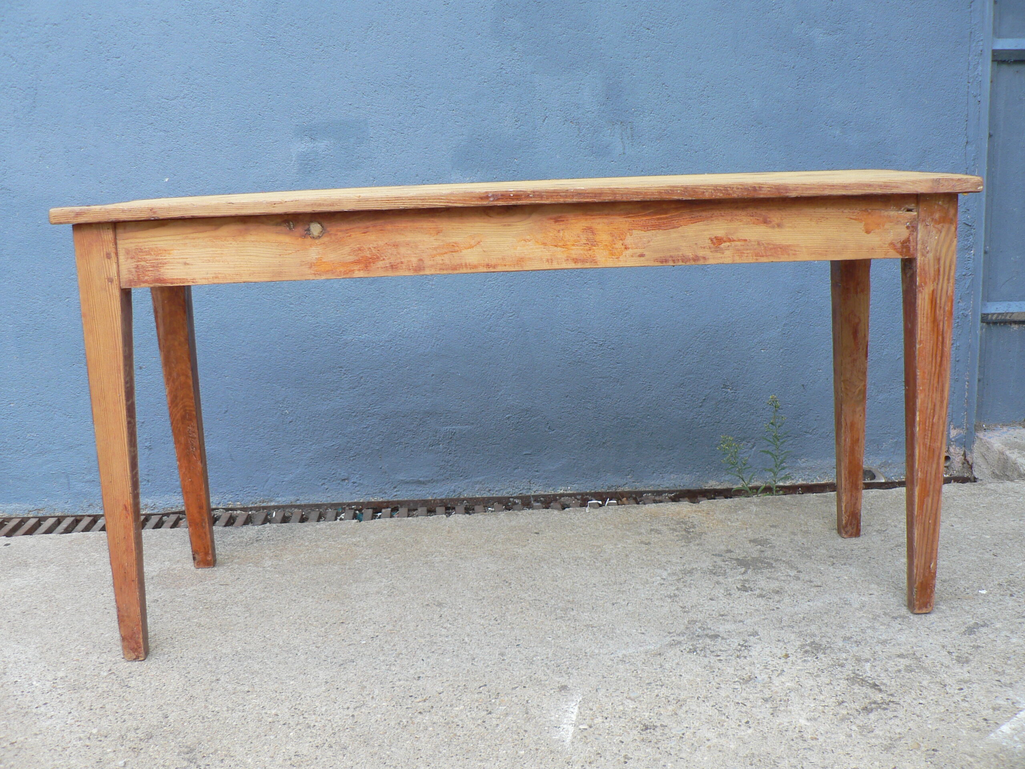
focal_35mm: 36
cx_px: 512
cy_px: 384
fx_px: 1066
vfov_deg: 39.7
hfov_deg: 51.4
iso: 80
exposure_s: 1/50
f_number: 2.8
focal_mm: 6
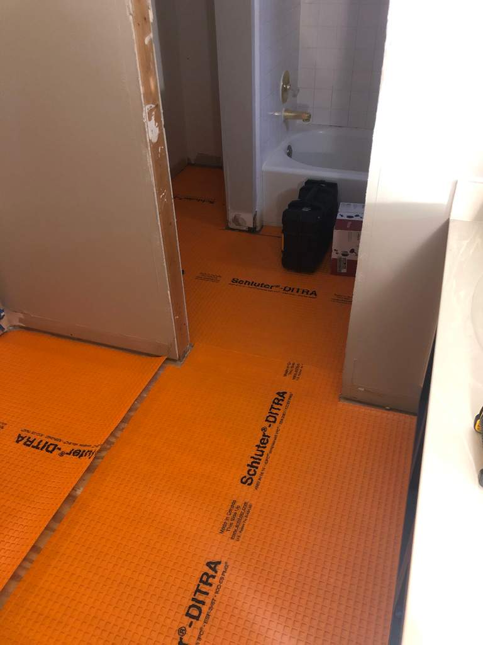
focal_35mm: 28
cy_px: 322
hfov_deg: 49.7
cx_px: 242
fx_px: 521
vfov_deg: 63.4
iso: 100
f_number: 1.8
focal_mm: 3.99
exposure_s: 1/9
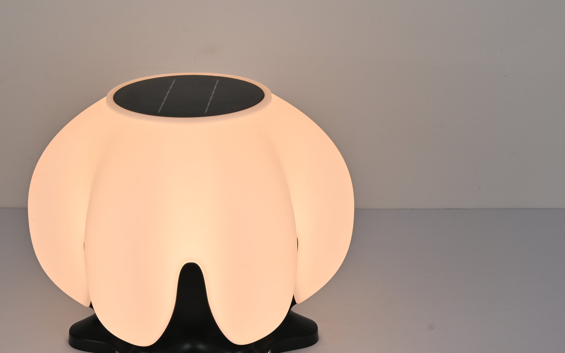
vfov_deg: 16.2
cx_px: 190
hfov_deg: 25.5
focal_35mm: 81
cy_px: 205
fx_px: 1243
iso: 100
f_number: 14
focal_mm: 39
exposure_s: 1
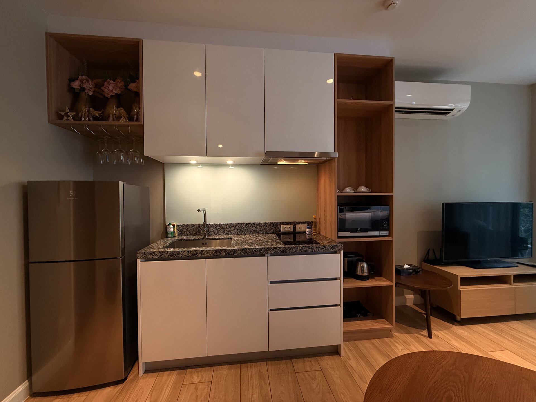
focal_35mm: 14
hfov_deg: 102.1
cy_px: 201
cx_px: 268
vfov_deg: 85.7
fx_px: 217
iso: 320
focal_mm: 2.22
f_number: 2.2
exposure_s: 1/100
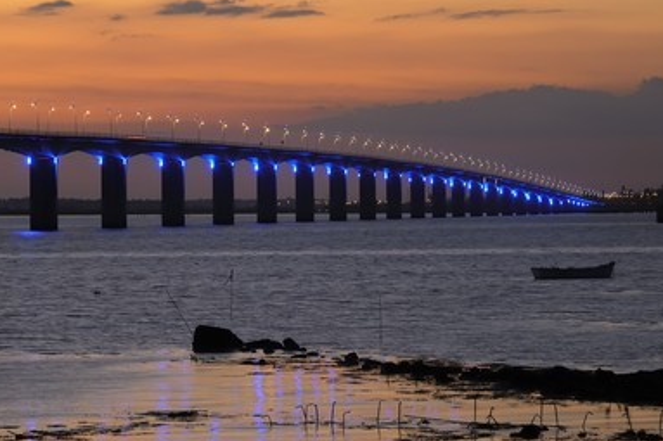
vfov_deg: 6.9
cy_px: 201
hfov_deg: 10.4
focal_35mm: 198
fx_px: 3645
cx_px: 330
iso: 100
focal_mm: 120
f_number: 6.3
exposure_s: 1/1.25
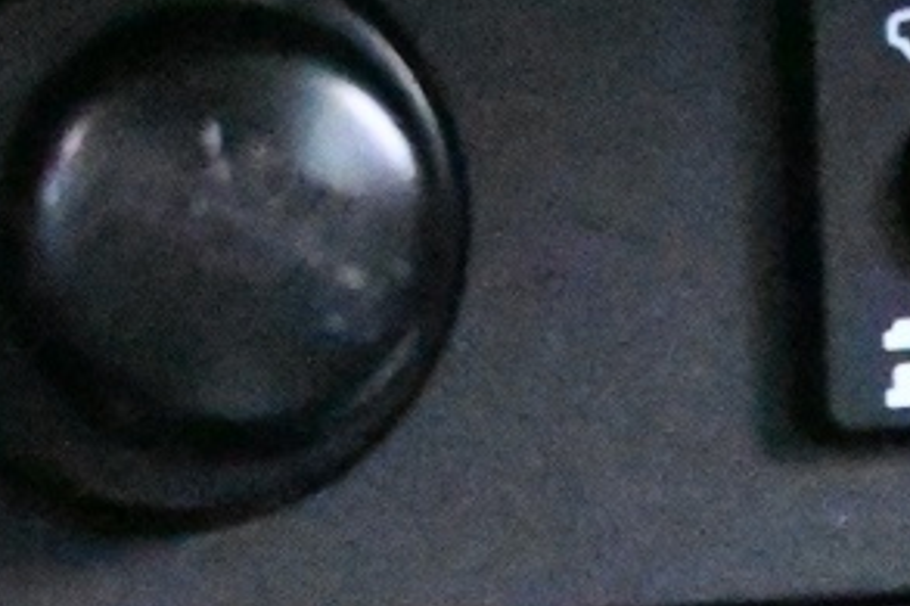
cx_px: 1329
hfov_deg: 8.8
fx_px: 5770
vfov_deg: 6.0
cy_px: 572
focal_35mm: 228
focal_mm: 27.5
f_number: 4.5
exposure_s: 1/20
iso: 51200
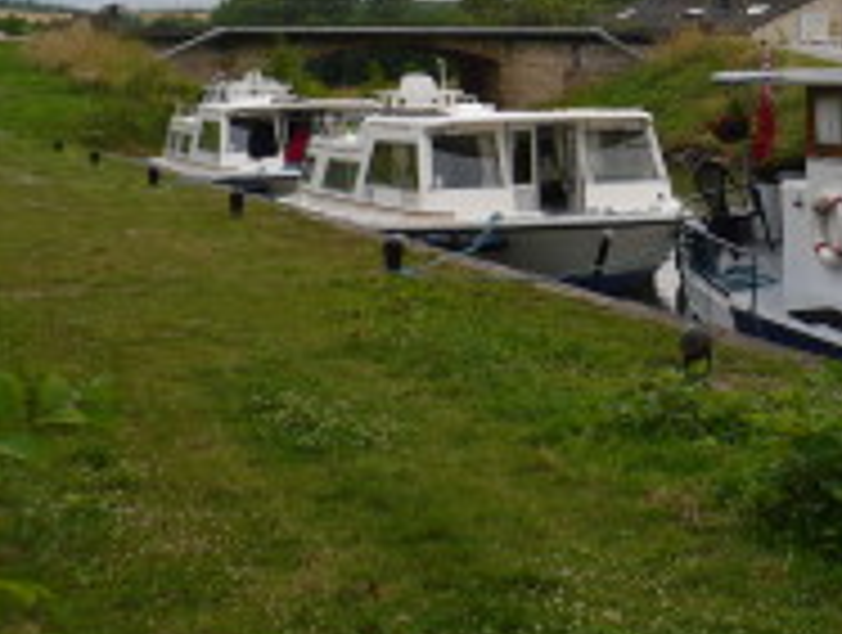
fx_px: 1925
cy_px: 112
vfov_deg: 18.5
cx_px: 896
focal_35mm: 79
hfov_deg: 23.3
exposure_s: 1/640
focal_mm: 6.1
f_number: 2.8
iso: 100
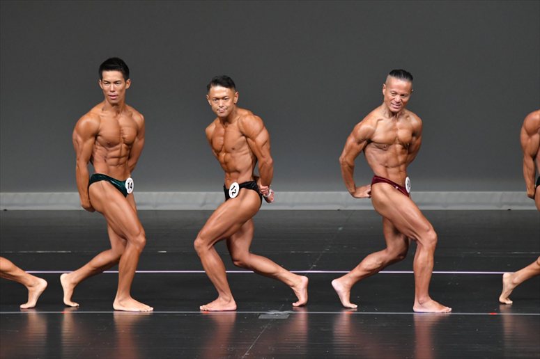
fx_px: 4498
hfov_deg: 6.9
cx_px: 270
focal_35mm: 300
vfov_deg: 4.6
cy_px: 180
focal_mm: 200
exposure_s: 1/400
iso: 4000
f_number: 5.6
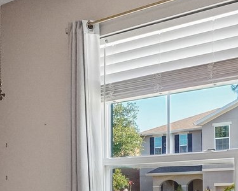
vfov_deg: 19.2
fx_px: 543
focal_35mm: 77
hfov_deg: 22.4
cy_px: 203
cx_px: -62
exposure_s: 1/30
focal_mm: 10
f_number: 8
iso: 1250
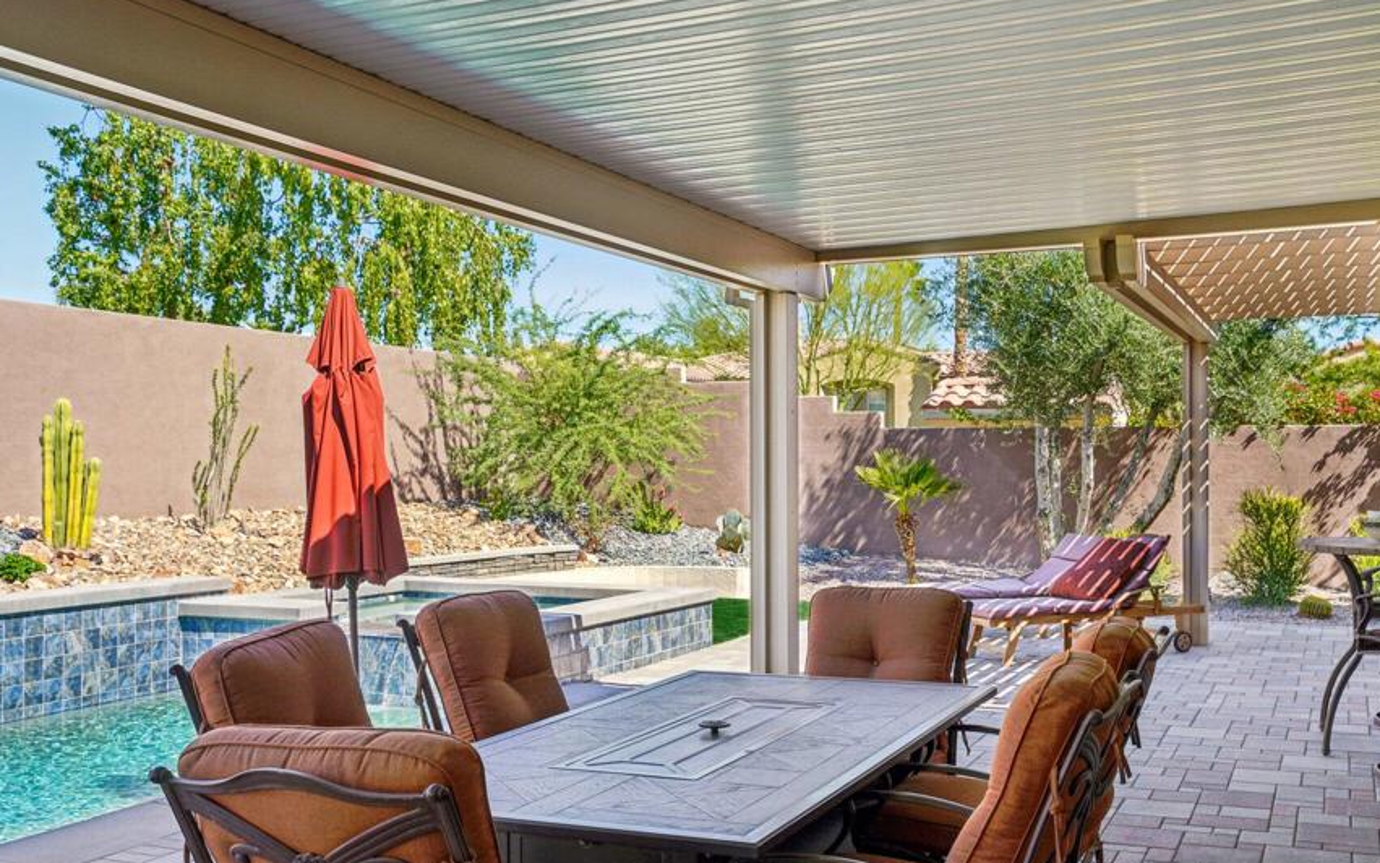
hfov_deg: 51.5
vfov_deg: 33.5
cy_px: 493
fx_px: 1429
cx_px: 739
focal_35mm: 38
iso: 100
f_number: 7.1
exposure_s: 1/125
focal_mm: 31
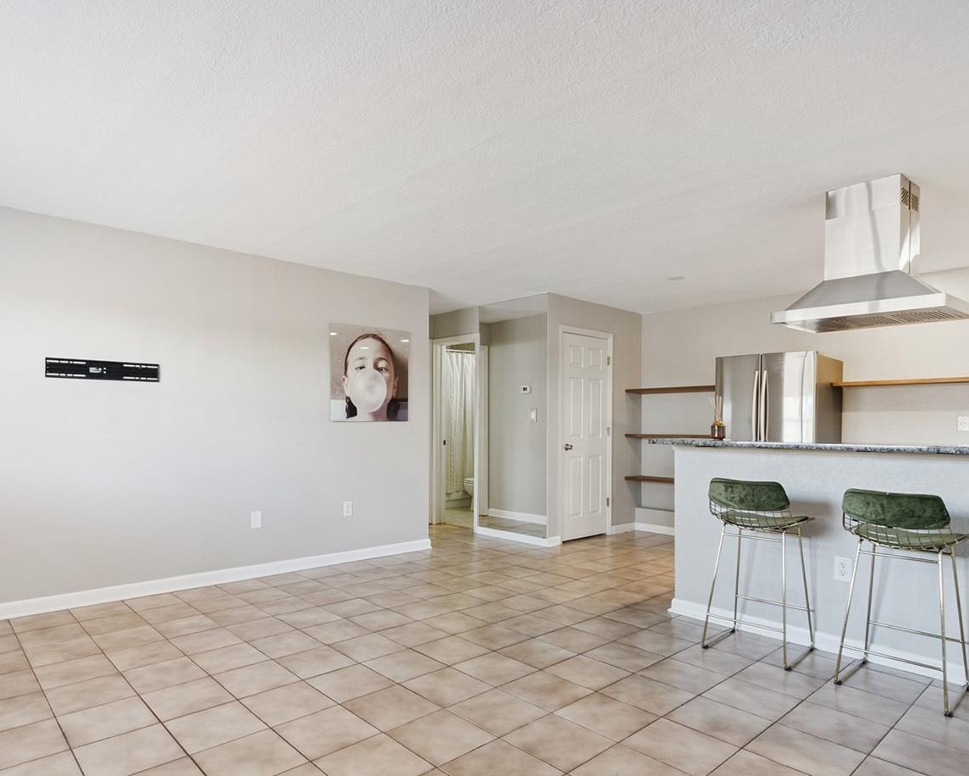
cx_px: 428
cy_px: 423
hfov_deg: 77.3
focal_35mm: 21
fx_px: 602
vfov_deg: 65.4
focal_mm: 16
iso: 1250
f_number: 8
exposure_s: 1/50
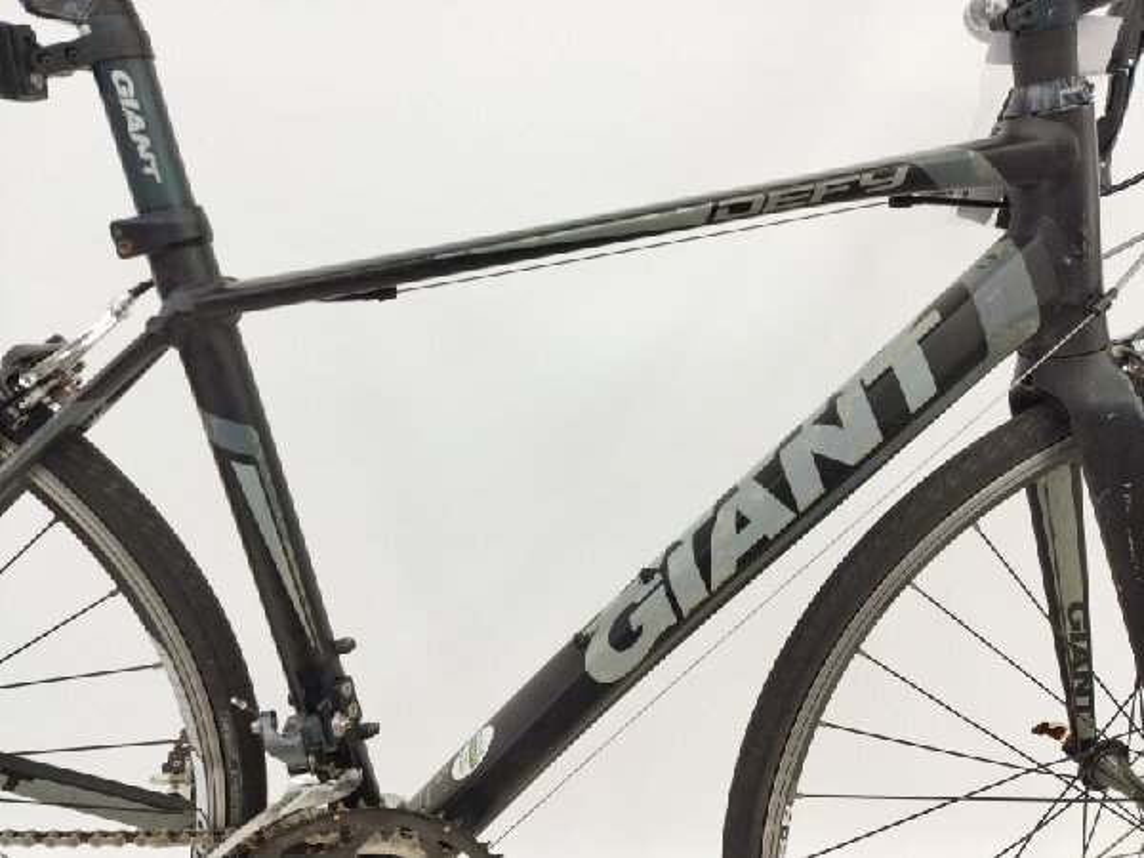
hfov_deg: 65.3
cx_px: 572
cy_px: 429
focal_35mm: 27
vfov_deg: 51.4
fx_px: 892
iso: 309
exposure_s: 1/200
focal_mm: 4.71
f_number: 1.79
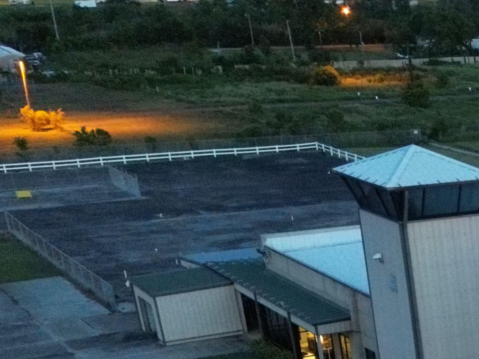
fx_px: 1384
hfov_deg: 16.8
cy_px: 615
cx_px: 822
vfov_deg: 13.5
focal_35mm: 100
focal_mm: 6.72
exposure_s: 1/5
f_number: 1.7
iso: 1080
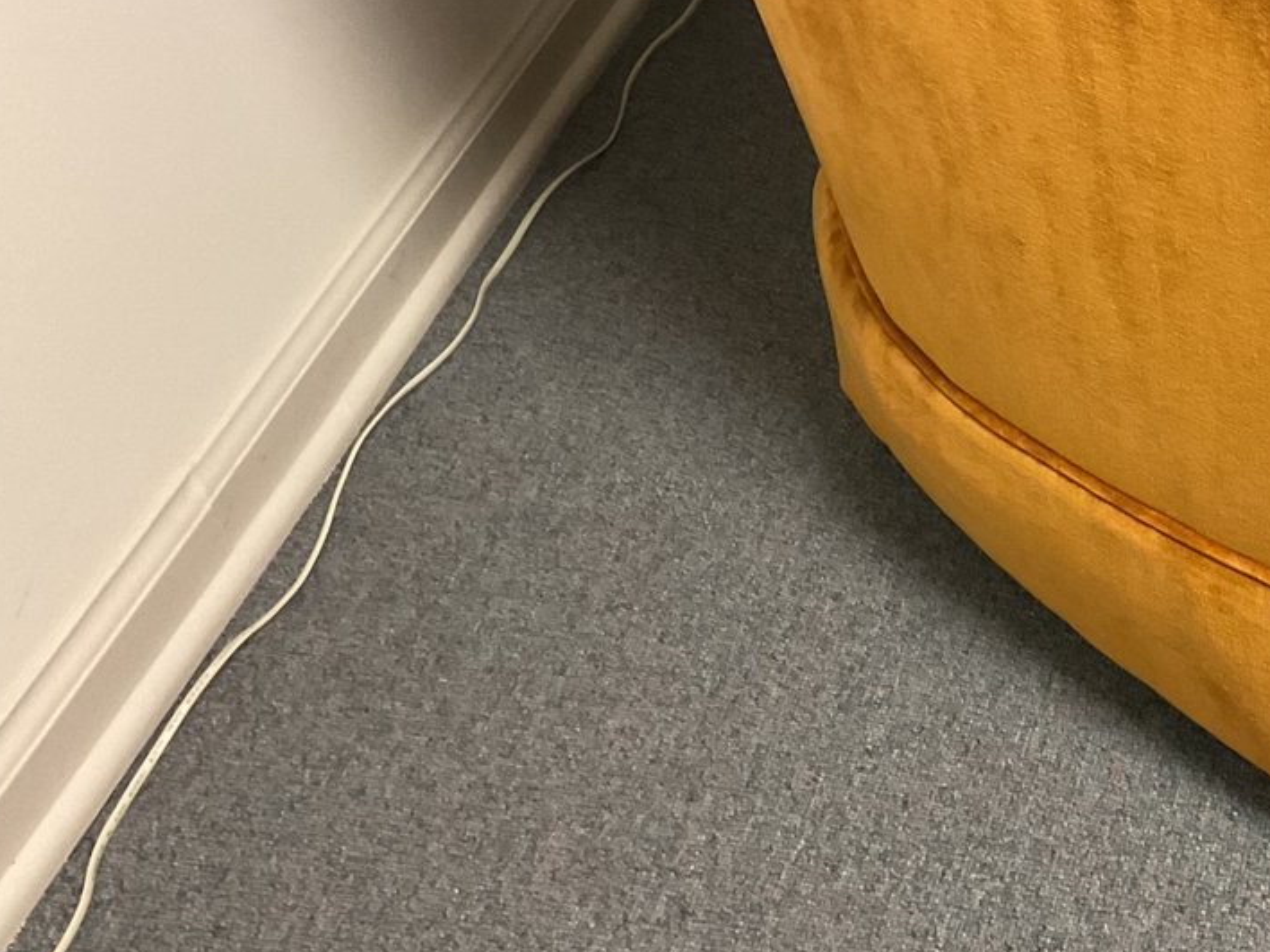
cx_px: 1276
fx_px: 2275
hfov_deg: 29.1
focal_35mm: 62
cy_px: 261
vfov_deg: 23.5
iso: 250
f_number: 1.8
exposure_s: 1/40
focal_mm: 3
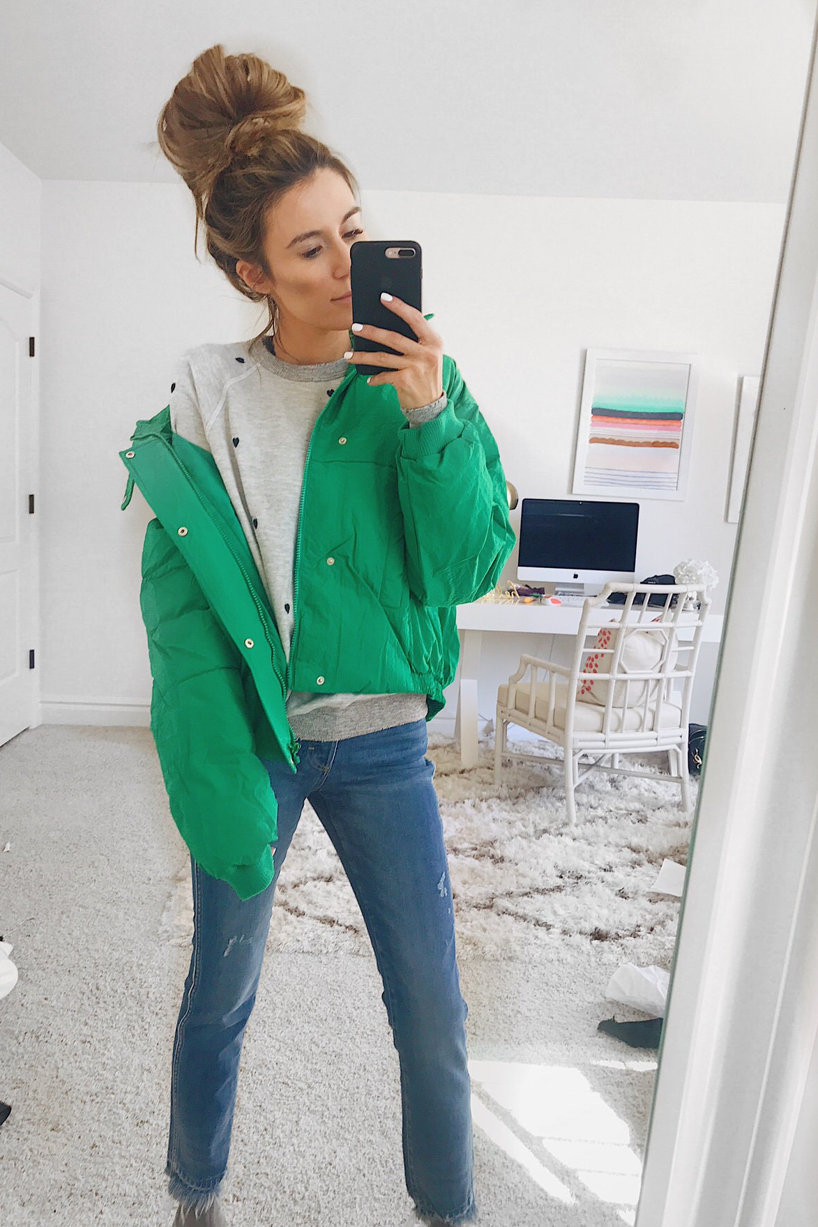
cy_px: 620
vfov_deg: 61.9
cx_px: 356
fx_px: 1023
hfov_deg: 43.5
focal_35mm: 30
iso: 25
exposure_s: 1/60
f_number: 1.8
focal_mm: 3.99
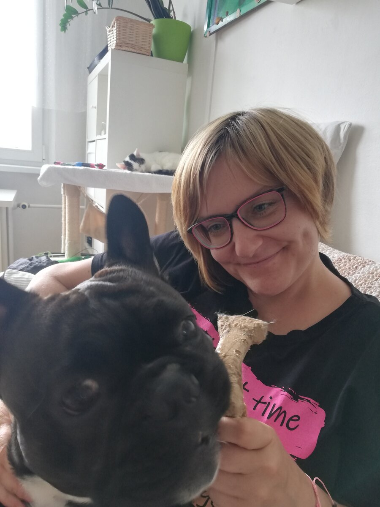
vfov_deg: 67.3
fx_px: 381
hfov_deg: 53.1
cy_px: 254
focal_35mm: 26
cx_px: 190
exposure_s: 1/33.3
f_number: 2.2
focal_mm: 3.81
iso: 160
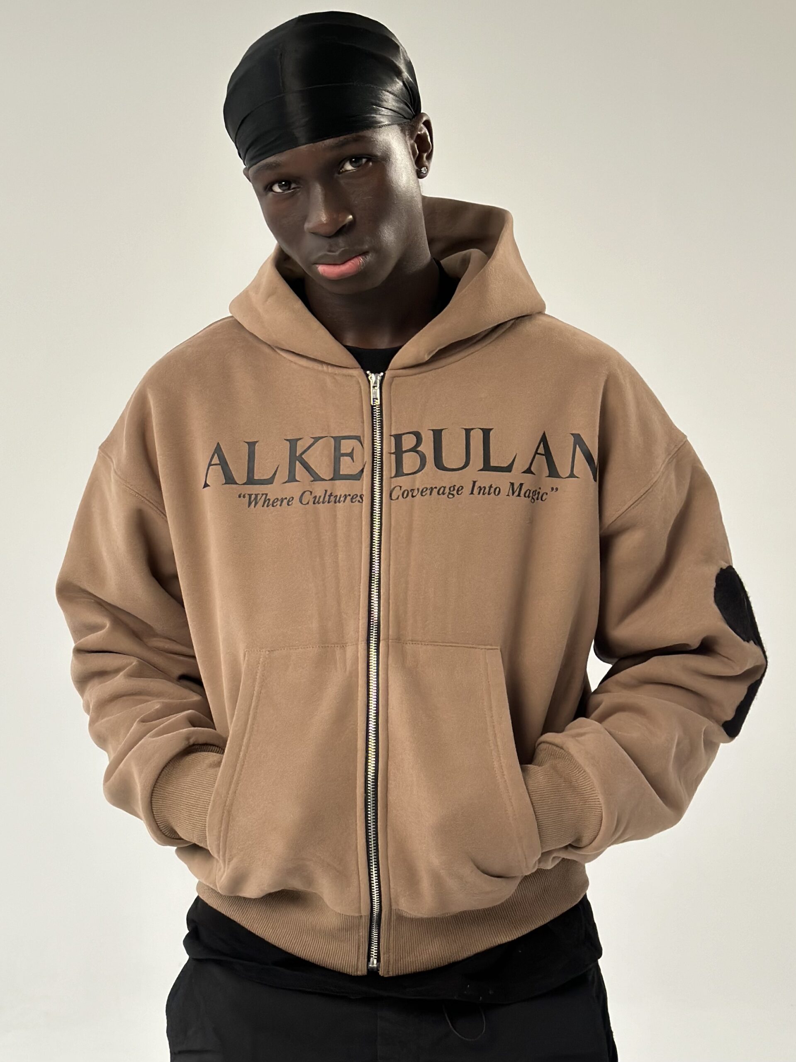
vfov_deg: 39.7
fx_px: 1472
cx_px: 398
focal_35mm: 48
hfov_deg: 30.3
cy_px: 531
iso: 125
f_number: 1.78
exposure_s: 1/106
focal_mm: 6.86
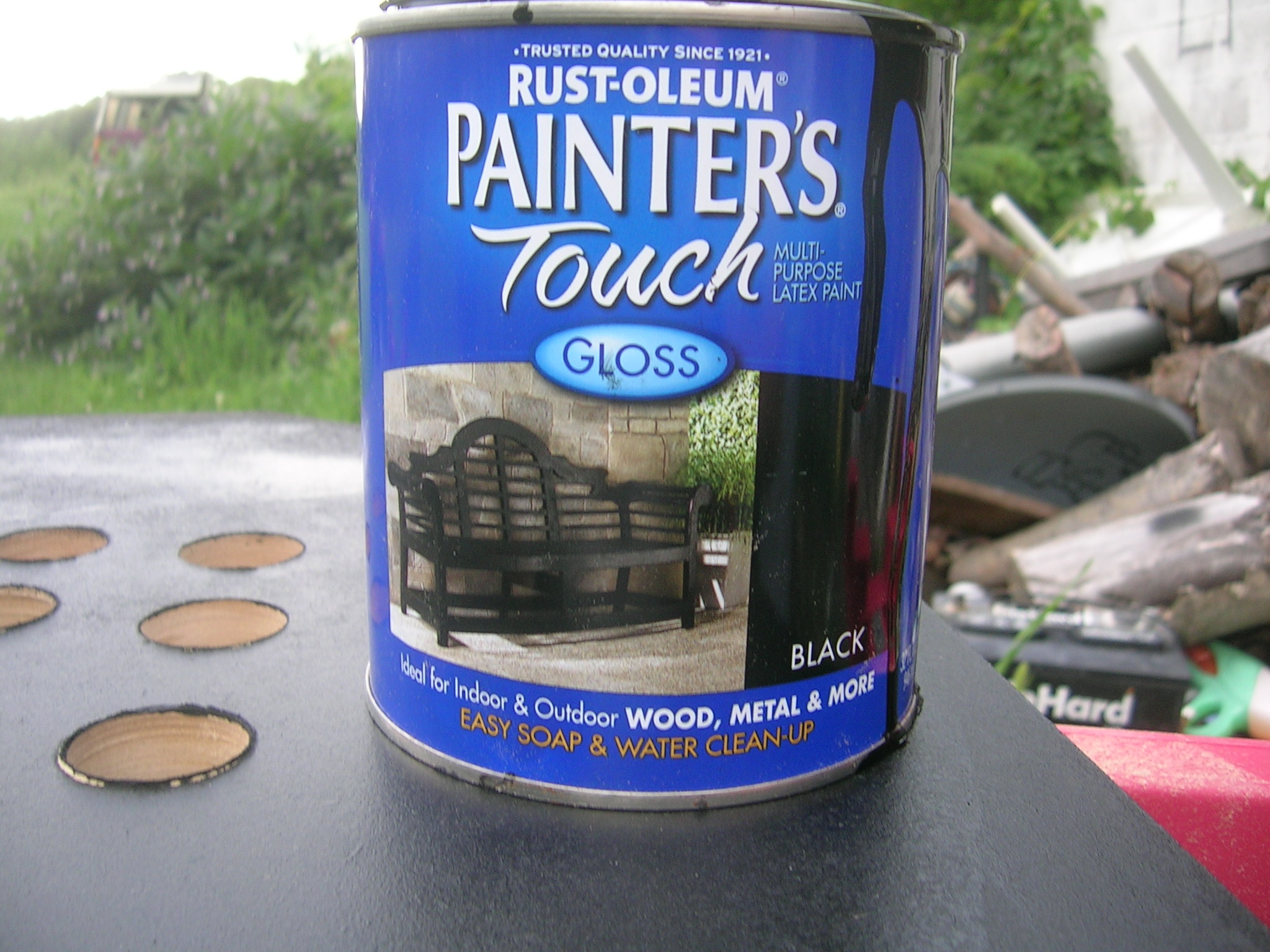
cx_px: 635
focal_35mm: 35
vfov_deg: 40.7
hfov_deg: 52.6
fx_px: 1284
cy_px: 476
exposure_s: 1/89.5
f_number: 2.8
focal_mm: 5.4
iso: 50
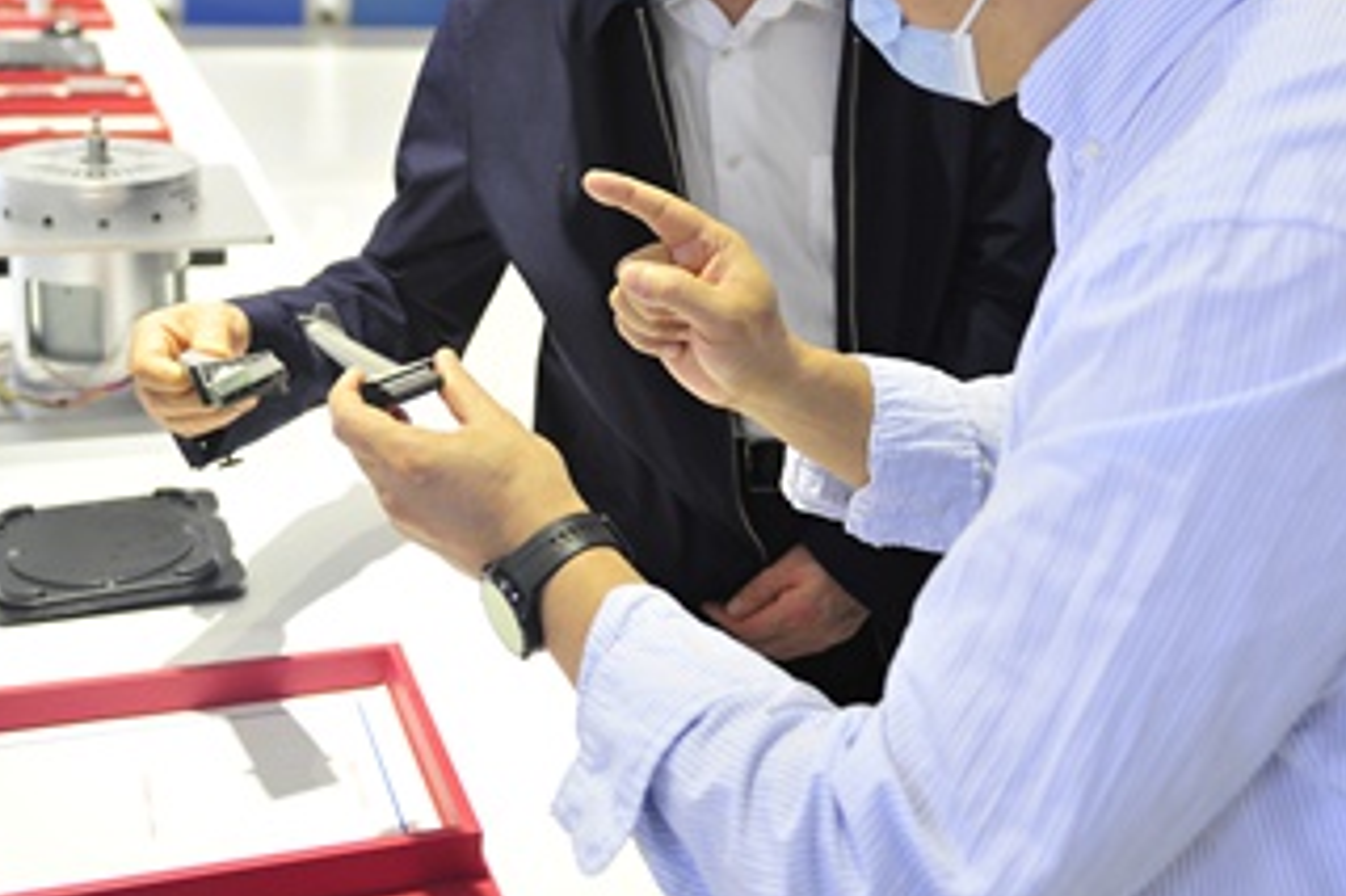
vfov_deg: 29.5
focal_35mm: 45
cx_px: 660
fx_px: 1682
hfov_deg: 43.6
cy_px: 257
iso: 400
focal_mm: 24
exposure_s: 1/125
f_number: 2.8
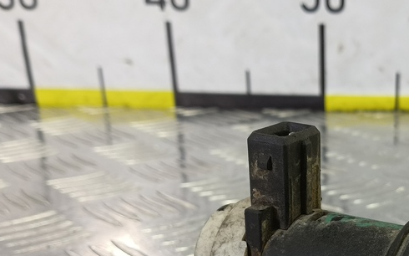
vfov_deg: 23.7
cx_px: 351
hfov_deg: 37.5
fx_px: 568
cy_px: 281
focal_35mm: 51
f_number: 1.6
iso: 122
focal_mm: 4.11
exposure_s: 1/50
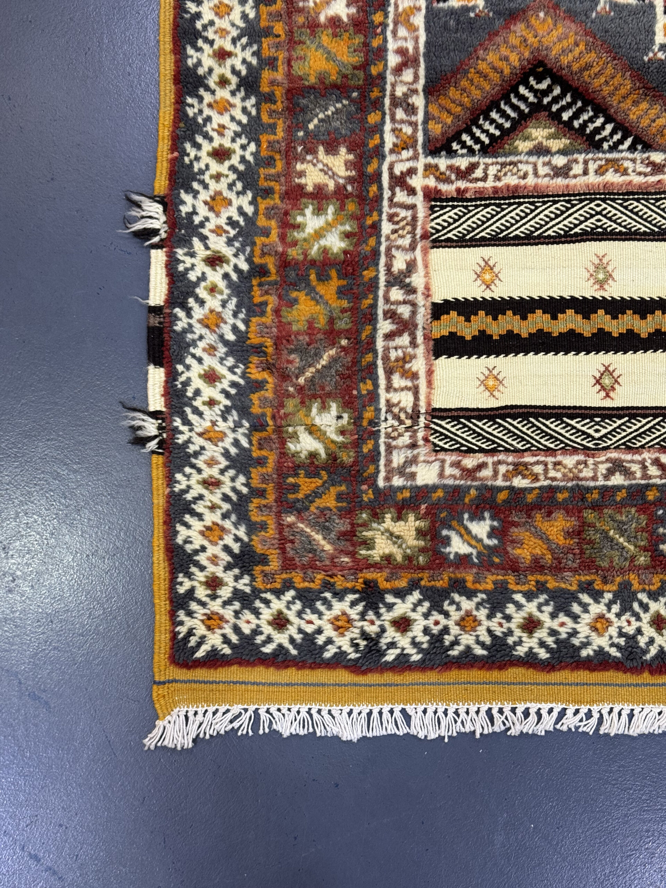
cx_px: 333
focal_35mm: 48
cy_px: 444
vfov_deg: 39.7
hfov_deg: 30.3
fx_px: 1231
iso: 125
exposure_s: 1/50
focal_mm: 6.76
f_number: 1.78
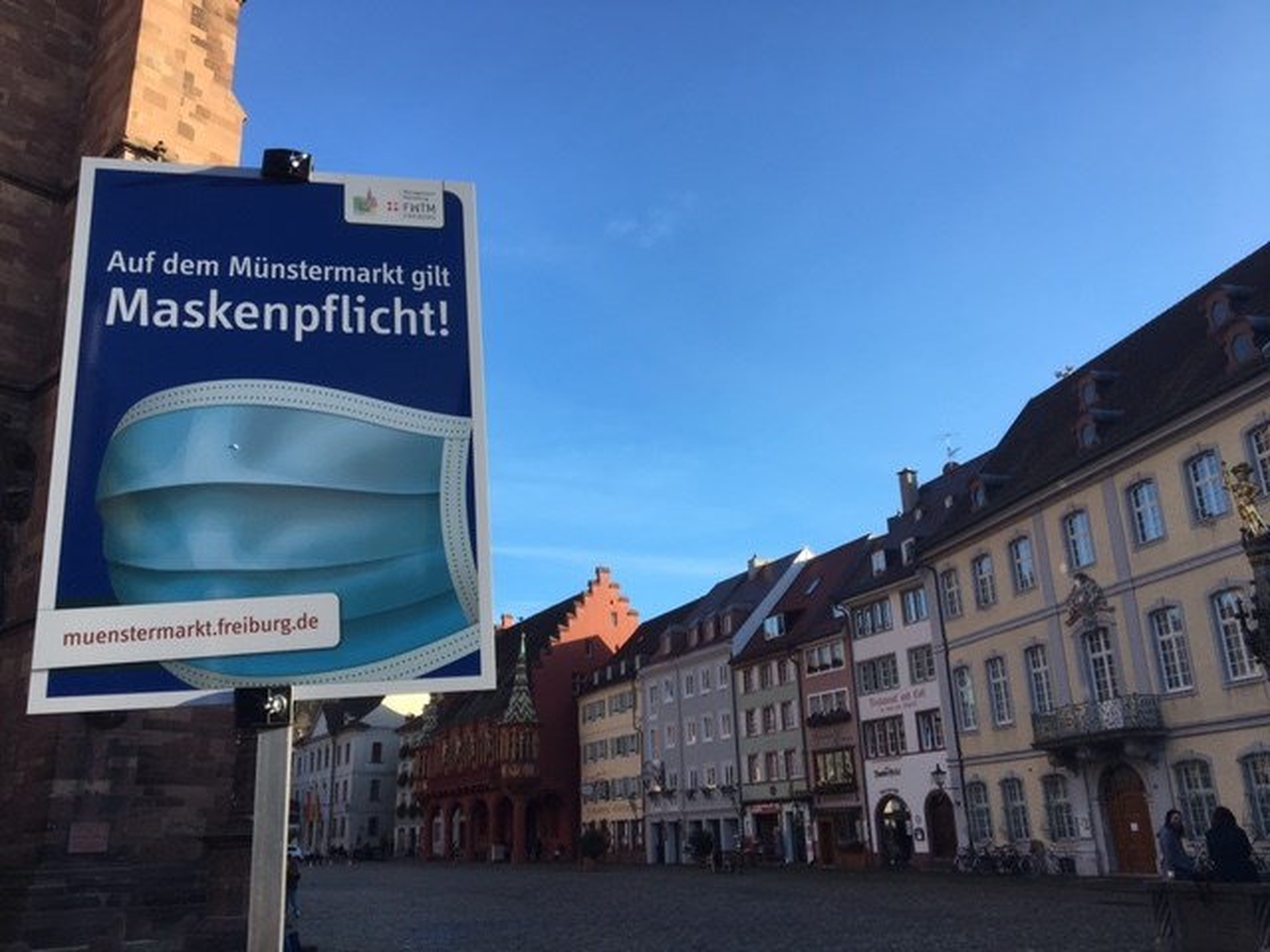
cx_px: 635
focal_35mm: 29
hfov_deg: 61.7
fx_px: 1064
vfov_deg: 48.2
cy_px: 476
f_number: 2.2
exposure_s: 1/601
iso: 25
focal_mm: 4.15
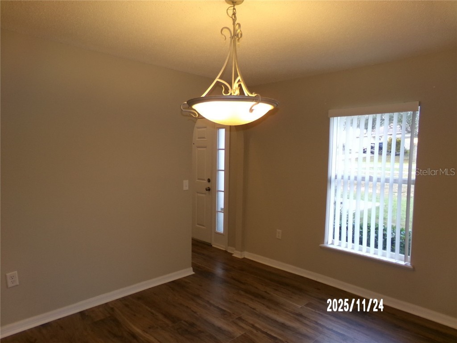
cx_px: 228
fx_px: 317
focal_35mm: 24
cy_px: 172
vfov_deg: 56.8
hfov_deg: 71.6
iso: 200
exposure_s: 1/34
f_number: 3.7
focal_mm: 4.3
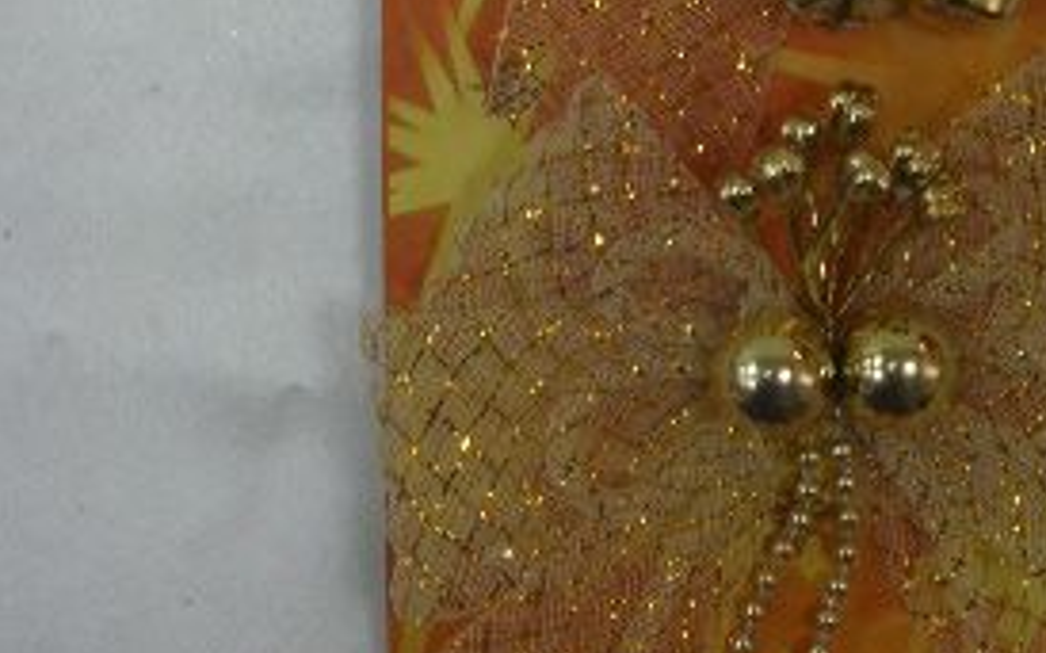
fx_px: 3533
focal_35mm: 124
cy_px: -31
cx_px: 847
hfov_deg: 16.7
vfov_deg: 10.5
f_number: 3.8
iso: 145
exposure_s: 1/45
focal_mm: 8.8
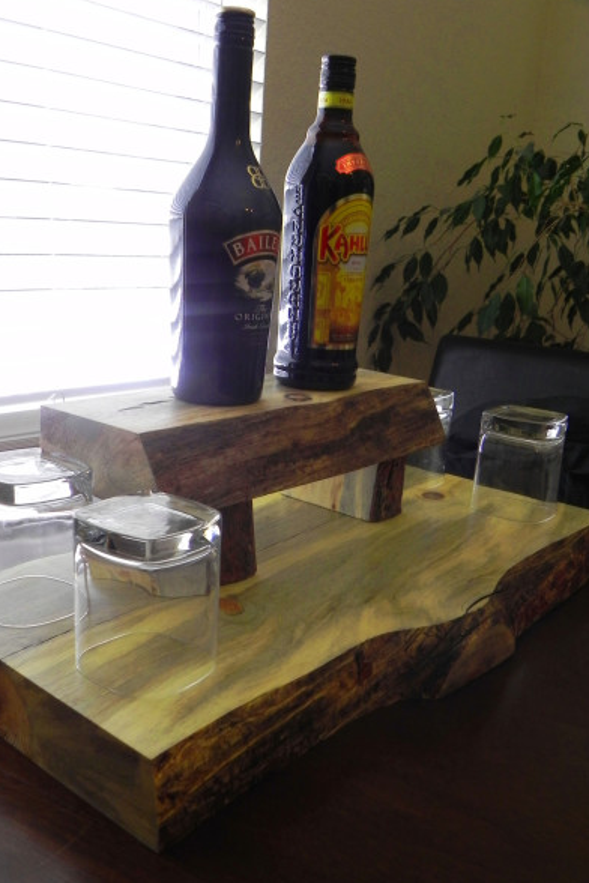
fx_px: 859
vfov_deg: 54.4
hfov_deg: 37.9
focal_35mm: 35
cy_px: 440
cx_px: 294
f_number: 3.2
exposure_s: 1/67.7
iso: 160
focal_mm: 5.9
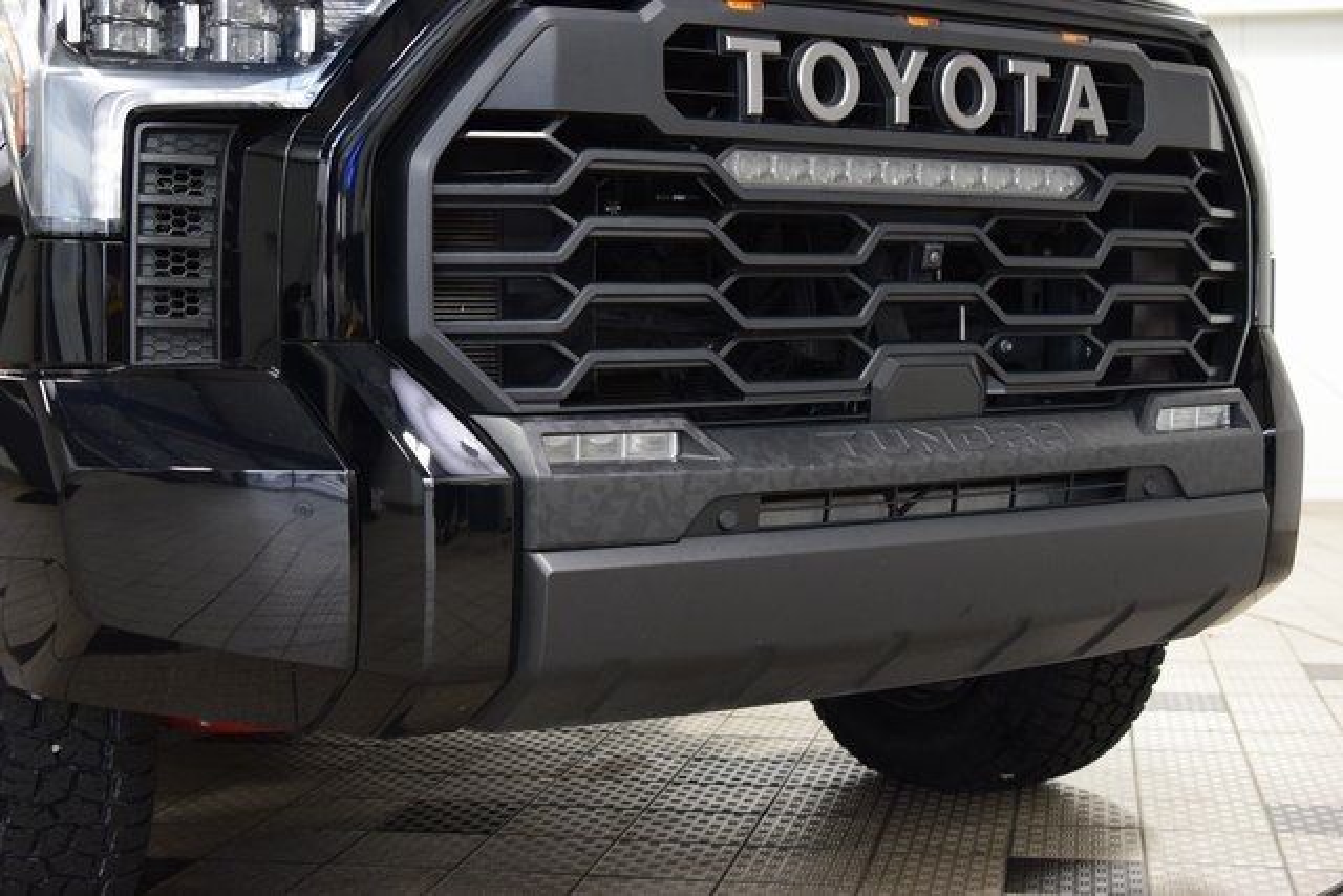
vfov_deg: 25.1
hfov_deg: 36.9
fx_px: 2015
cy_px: 448
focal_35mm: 54
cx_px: 672
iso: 1600
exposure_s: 1/60
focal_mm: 36
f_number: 3.5
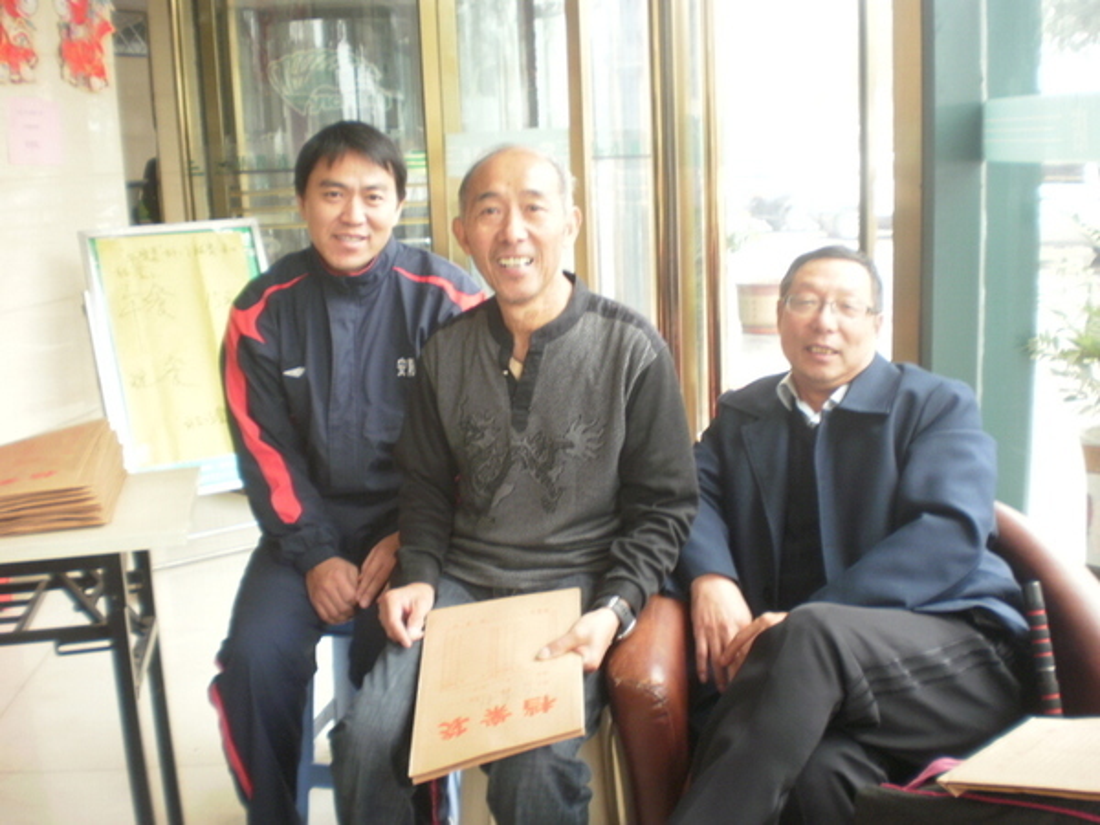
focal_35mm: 36
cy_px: 412
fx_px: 1144
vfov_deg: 39.7
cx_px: 550
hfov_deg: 51.4
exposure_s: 1/13
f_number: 3.1
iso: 125
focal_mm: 6.3
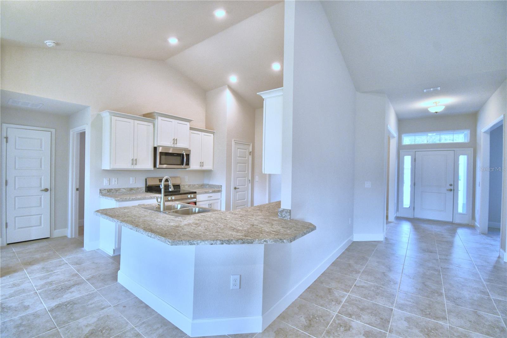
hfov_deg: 100.4
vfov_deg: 77.3
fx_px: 211
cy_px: 169
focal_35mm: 15
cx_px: 254
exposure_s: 1/125
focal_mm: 10
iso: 400
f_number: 4.5
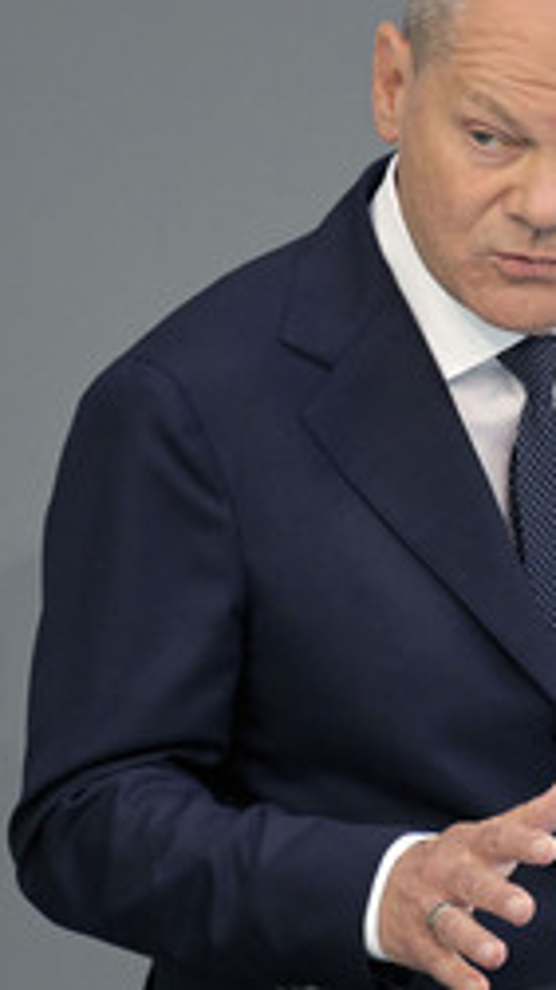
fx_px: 24714
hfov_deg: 1.3
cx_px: 534
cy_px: 434
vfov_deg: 2.3
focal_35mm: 942
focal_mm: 500
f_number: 5.6
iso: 8000
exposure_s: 1/500
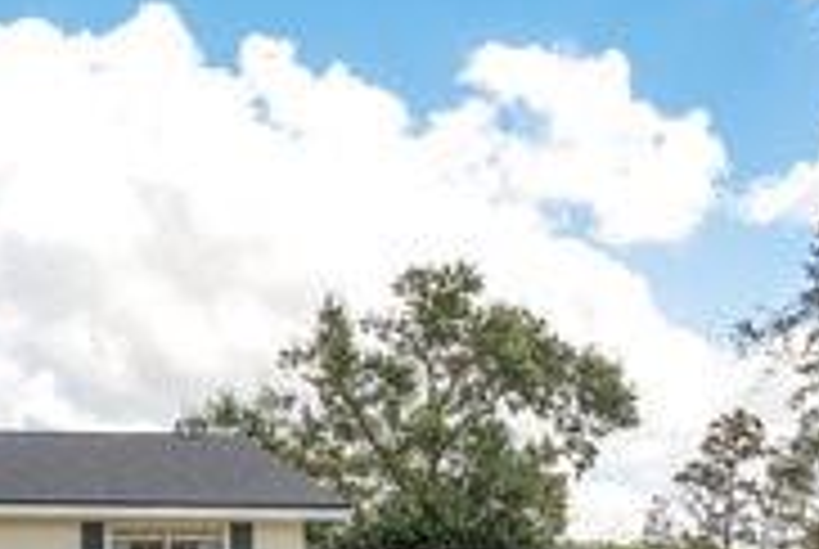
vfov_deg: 22.3
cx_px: -32
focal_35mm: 57
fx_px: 1299
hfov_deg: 31.8
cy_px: 632
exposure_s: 1/160
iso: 100
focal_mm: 16
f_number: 10
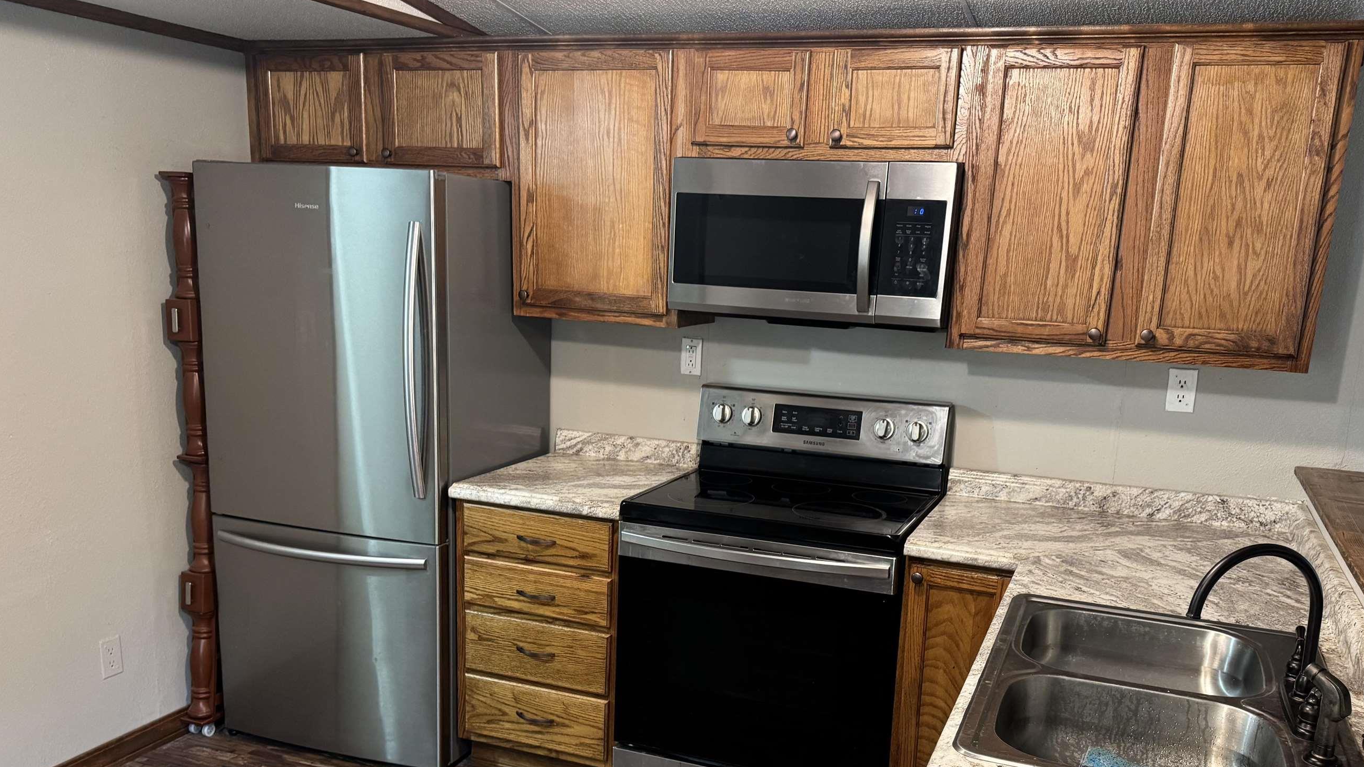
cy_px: 510
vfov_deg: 37.4
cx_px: 714
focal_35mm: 31
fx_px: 1121
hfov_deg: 62.6
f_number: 1.78
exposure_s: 1/60
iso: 320
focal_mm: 6.76
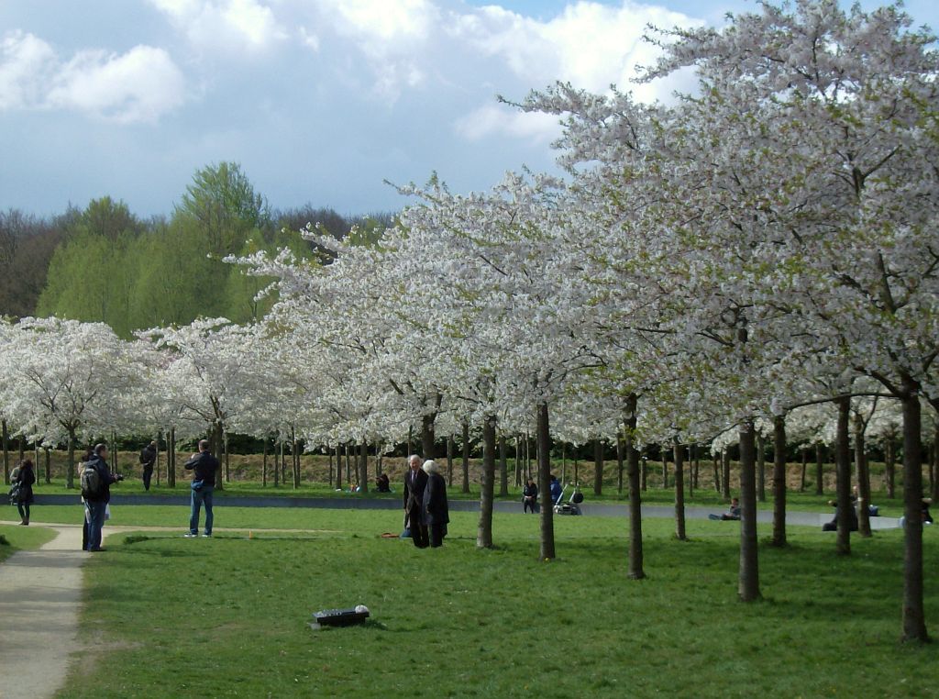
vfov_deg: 13.6
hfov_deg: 18.3
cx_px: 470
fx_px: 2921
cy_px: 350
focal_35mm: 108
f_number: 7.8
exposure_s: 1/257
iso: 100
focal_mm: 18
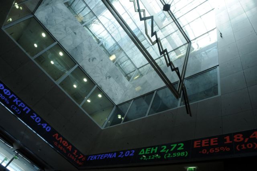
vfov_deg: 53.1
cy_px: 86
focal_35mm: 24
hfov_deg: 73.8
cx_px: 128
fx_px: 171
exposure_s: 1/80
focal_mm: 24
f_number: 20
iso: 4000
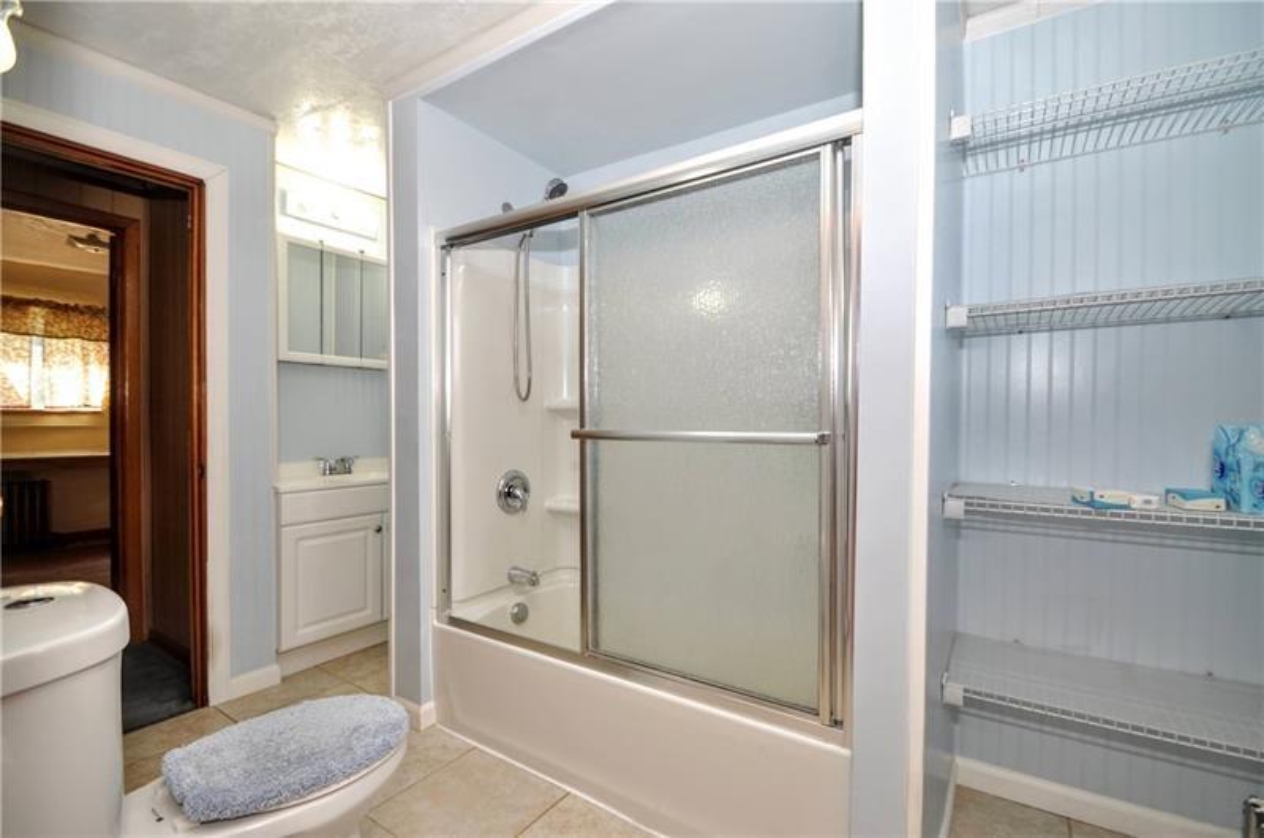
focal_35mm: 15
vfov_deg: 77.1
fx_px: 526
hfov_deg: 100.5
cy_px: 419
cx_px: 632
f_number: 3.5
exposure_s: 1/60
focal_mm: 10
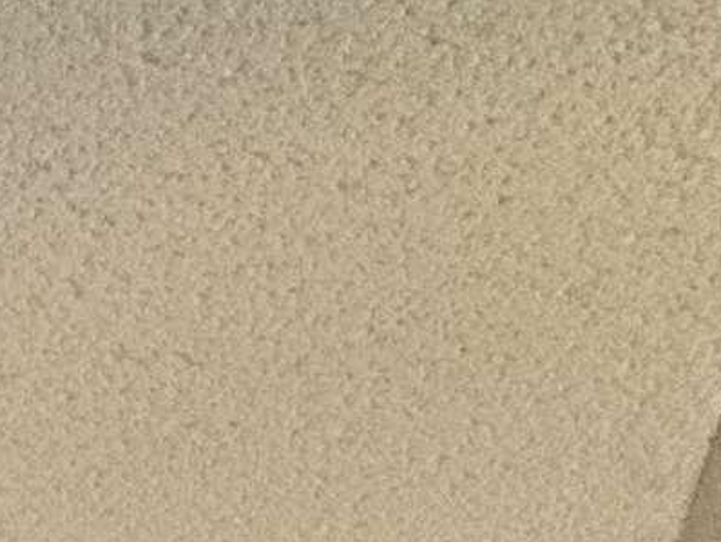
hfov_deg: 9.8
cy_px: 1651
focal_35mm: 108
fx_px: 2251
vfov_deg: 10.0
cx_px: -1748
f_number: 2.2
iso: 125
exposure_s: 1/99
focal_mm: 2.22
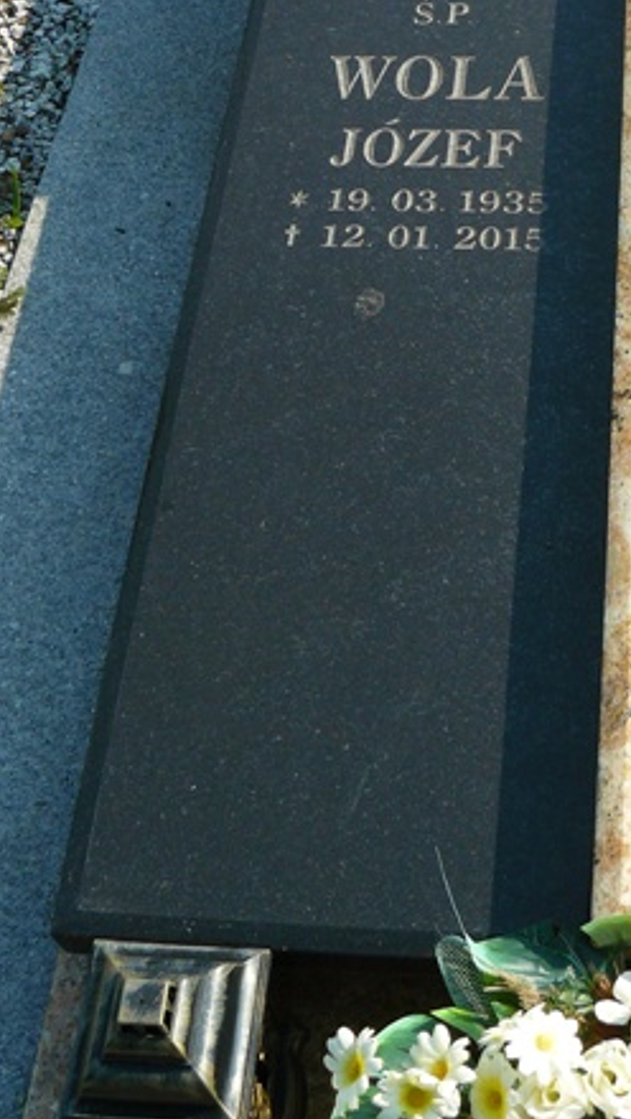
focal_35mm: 57
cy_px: 338
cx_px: 527
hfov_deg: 20.8
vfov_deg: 36.1
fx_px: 1693
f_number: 5.6
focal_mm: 6
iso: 100
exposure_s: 1/250
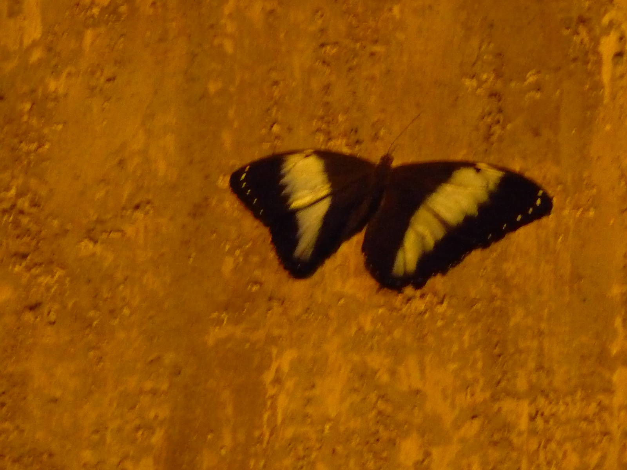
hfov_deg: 5.2
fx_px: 6937
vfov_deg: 3.9
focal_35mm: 383
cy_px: 235
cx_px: 314
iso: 800
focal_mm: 39.2
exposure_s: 1/50
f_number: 4.9
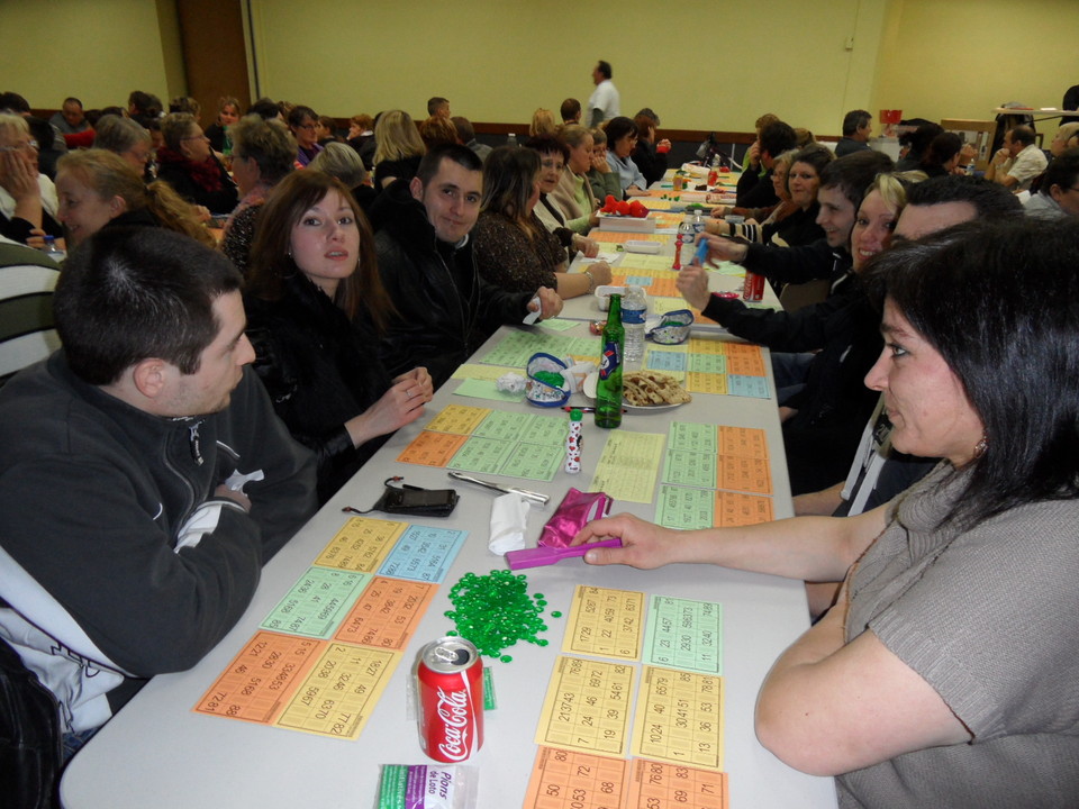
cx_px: 540
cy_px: 404
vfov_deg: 56.8
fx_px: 748
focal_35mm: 24
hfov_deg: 71.6
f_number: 3.2
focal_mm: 3.9
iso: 200
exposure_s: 1/30
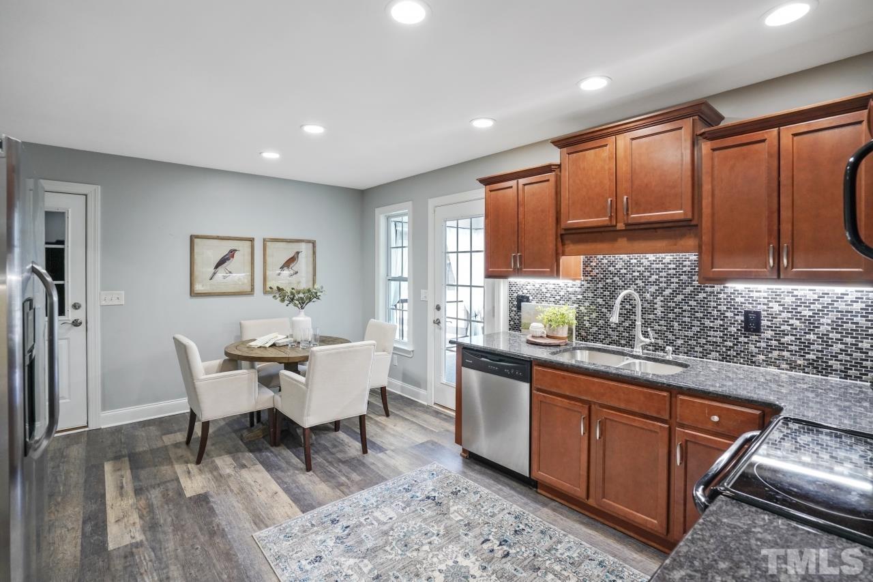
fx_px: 388
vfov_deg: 73.7
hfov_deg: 96.7
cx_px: 436
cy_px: 291
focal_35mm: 16
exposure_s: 1/20
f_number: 7.1
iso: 640
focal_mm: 16
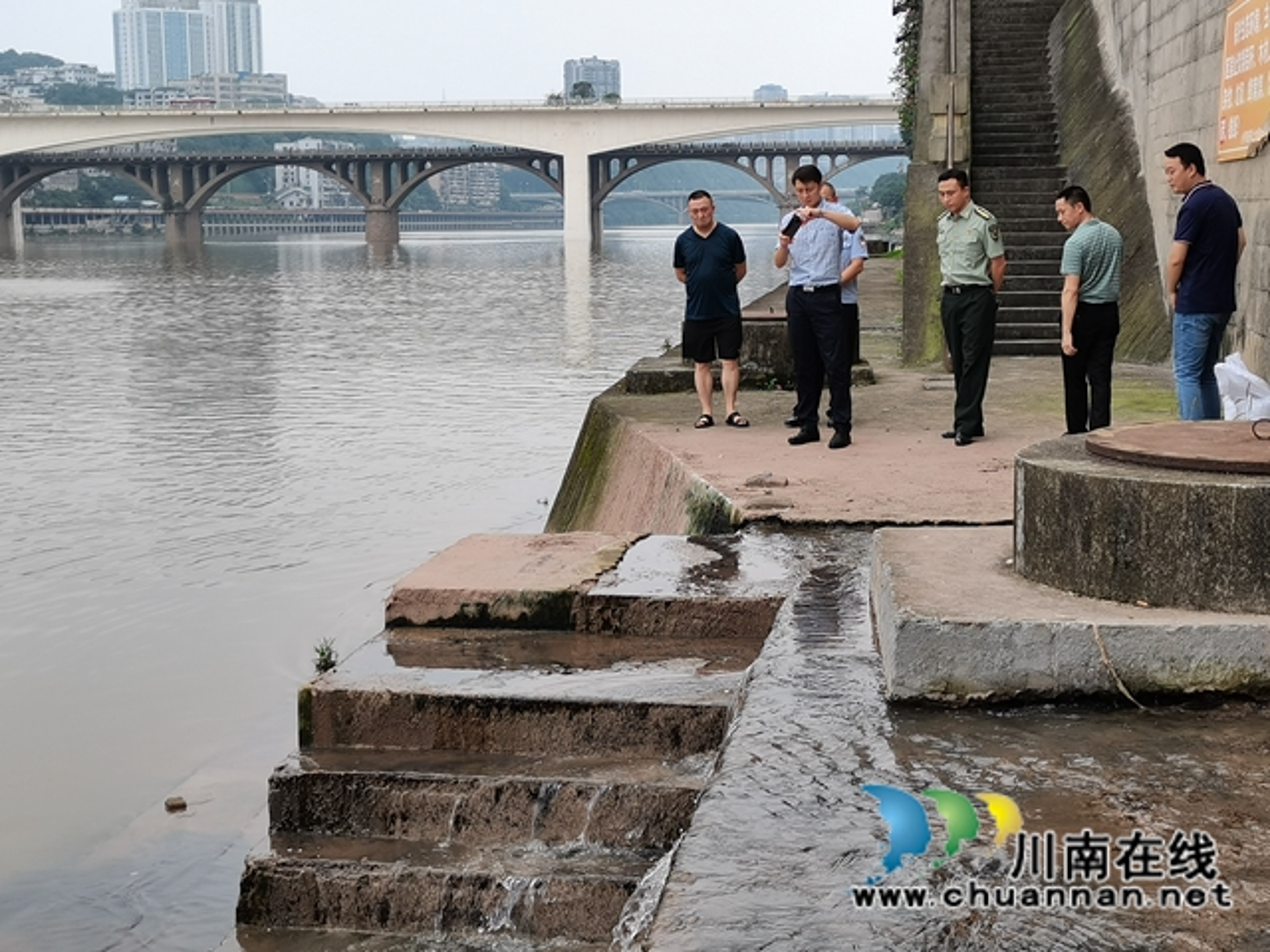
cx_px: 635
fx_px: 1834
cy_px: 476
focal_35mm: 50
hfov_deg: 38.2
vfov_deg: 29.1
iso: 50
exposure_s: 1/341
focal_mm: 5.58
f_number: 1.8
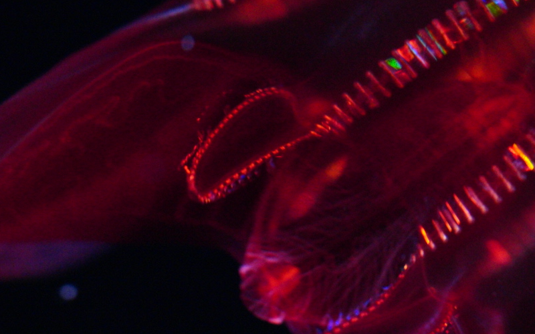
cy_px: 178
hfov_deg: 7.5
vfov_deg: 4.7
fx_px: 4053
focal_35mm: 278
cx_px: 379
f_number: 3.5
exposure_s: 1/60
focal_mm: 90
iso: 5000
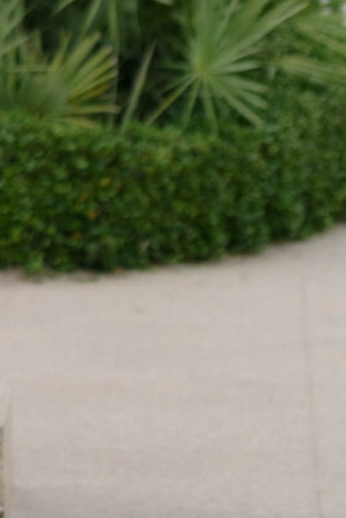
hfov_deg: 3.7
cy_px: -274
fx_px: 5272
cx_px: -592
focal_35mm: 366
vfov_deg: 5.6
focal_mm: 58
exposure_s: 1/640
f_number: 2.8
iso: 250
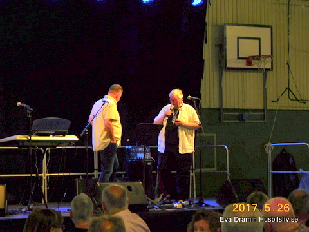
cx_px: 154
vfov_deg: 11.9
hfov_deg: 15.8
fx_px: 1116
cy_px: 116
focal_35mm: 125
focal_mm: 22.3
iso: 200
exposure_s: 1/60
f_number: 5
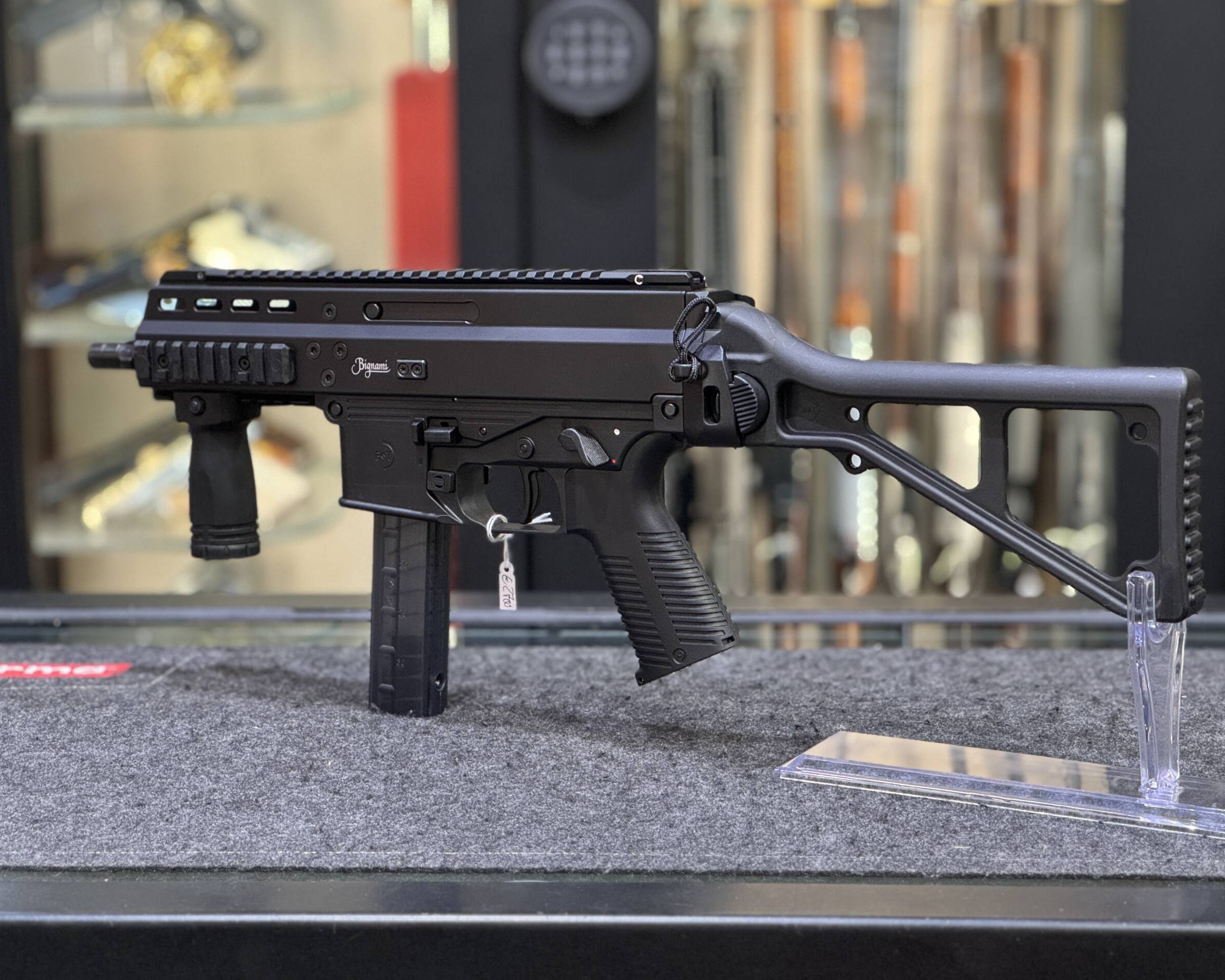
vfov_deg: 18.9
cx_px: 634
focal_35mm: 81
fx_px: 2937
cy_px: 487
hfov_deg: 23.6
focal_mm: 9
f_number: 2.8
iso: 500
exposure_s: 1/50
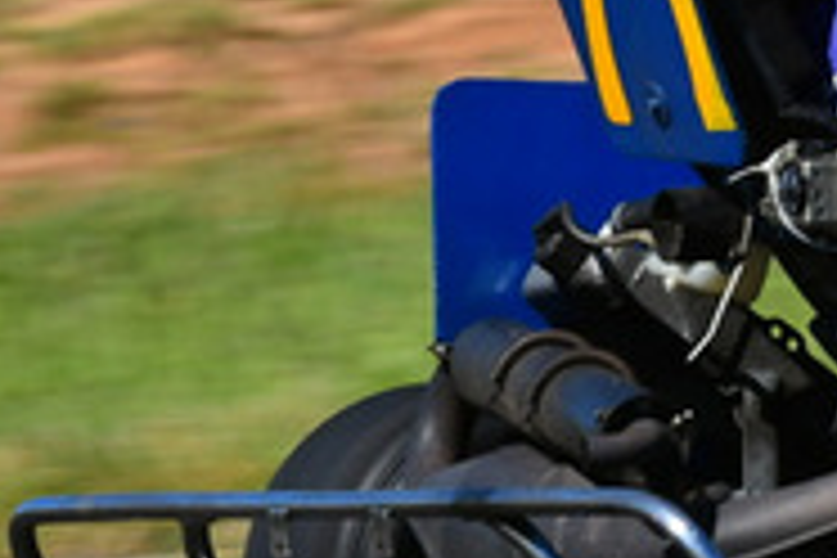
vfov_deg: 0.9
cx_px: 1570
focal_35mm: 1552
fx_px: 36081
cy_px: 130
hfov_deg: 1.3
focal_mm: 240
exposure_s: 1/640
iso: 500
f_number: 13
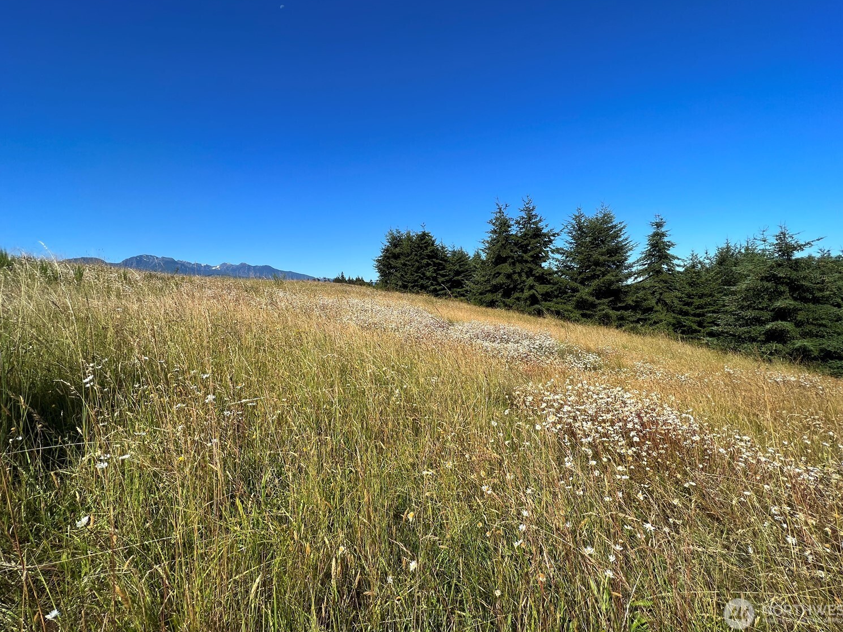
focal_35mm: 14
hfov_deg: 102.1
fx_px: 341
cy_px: 296
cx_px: 417
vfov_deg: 85.6
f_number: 1.8
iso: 32
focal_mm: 1.57
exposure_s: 1/1698
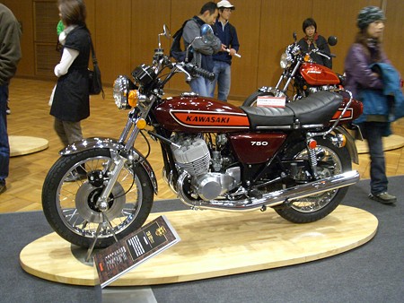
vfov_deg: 35.2
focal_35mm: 41
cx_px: 202
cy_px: 152
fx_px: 479
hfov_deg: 45.8
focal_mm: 6.8
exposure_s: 1/20
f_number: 2.8
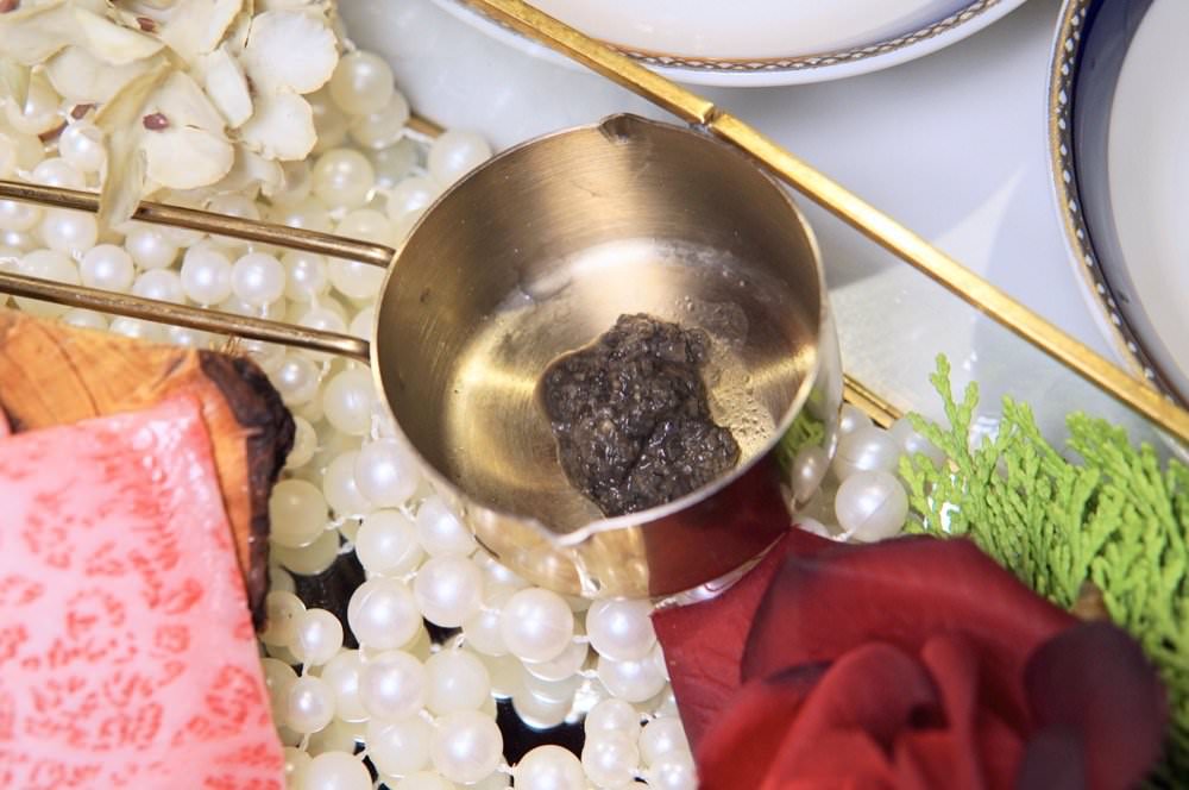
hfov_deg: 43.7
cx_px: 594
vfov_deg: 29.8
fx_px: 1484
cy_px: 395
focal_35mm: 45
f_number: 4
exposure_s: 1/60
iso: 320
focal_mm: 30
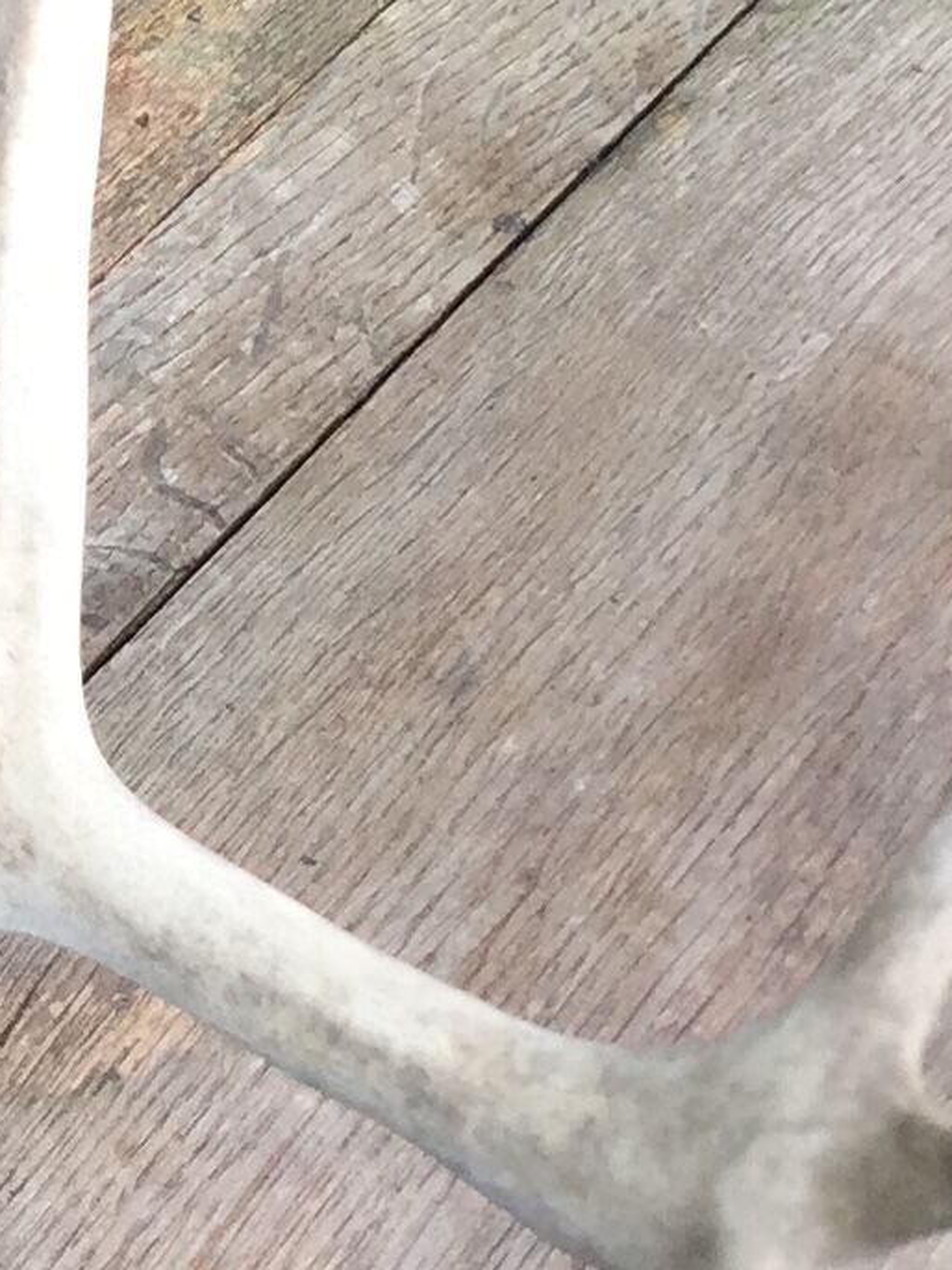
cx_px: -530
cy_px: 411
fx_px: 5063
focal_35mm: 138
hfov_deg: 10.3
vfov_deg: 14.3
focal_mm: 4.15
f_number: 2.2
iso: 50
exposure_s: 1/100
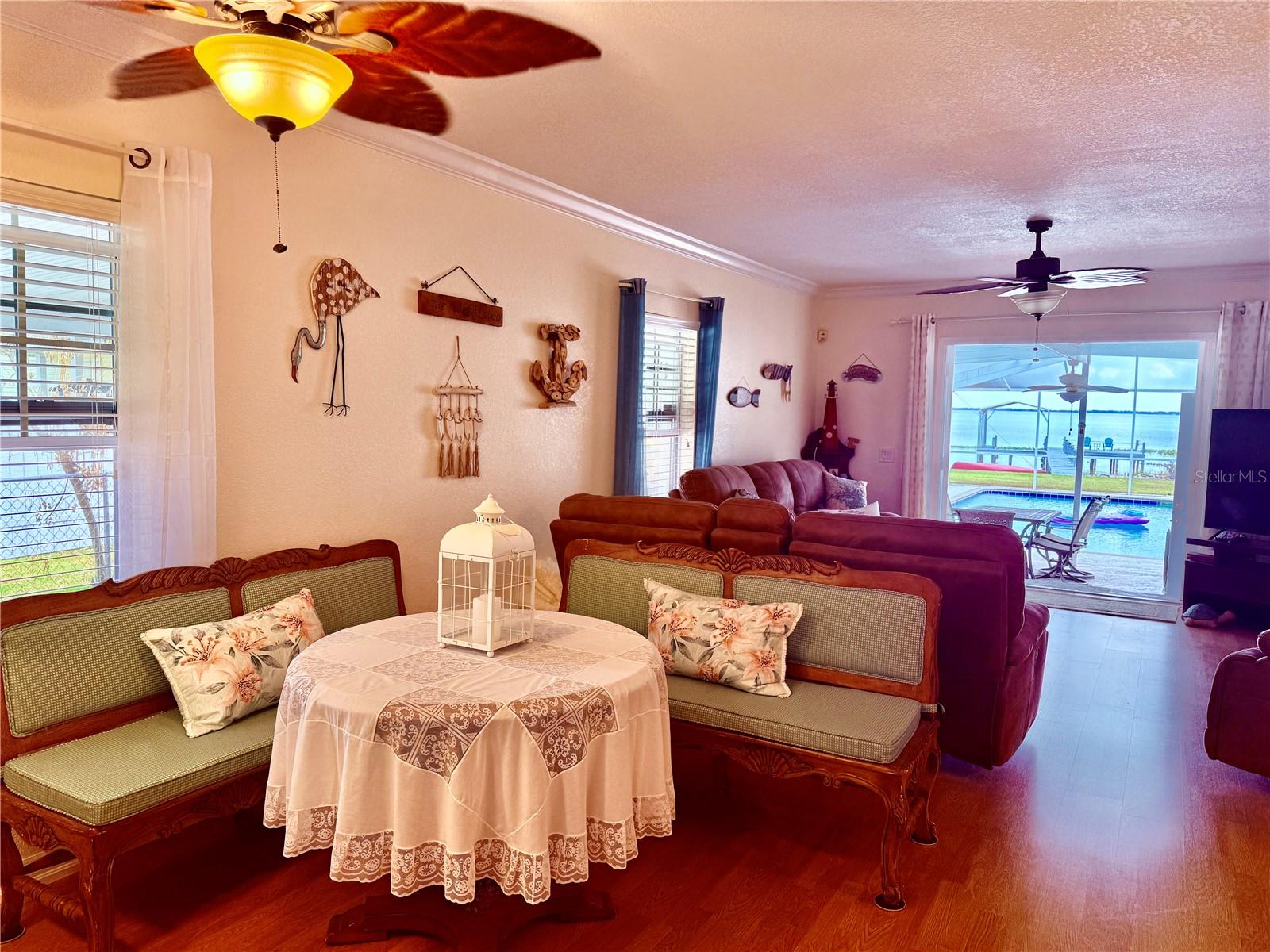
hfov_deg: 71.6
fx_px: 881
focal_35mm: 24
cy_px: 476
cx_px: 635
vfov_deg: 56.8
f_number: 1.78
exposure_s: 1/120
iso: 50
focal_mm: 6.76
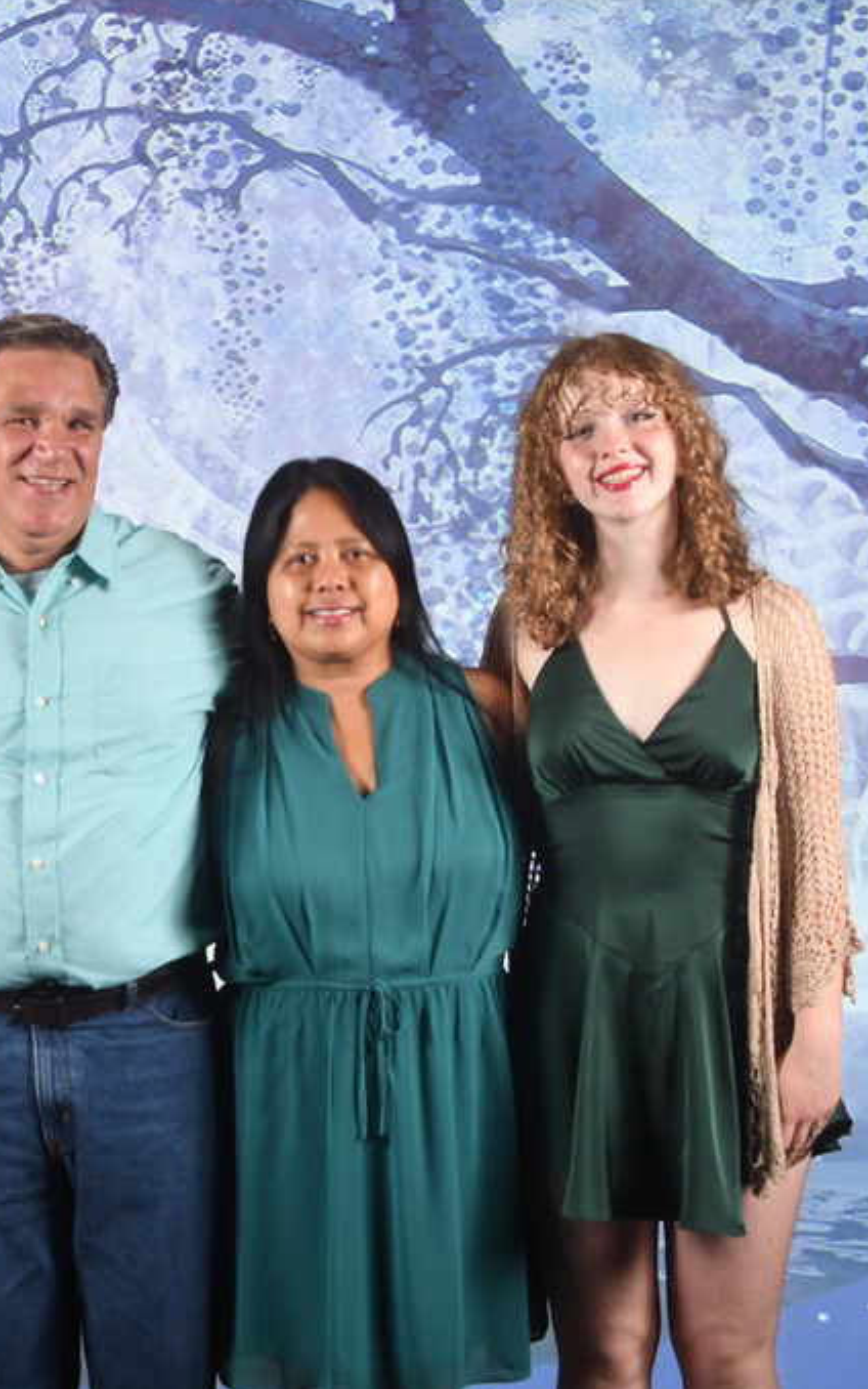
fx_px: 3329
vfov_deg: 23.5
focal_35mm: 88
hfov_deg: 14.8
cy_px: 693
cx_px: 206
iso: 800
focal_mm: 38
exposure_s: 1/200
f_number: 7.1
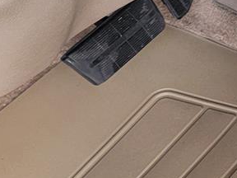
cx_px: 550
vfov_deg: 11.9
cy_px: -66
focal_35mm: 120
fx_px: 822
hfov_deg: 12.9
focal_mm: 6.7
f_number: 1.8
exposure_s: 1/120
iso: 160
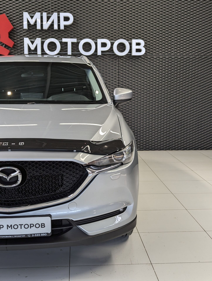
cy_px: 140
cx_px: 106
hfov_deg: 30.3
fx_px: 391
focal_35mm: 48
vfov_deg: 39.6
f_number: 1.85
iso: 42
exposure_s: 1/181
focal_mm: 6.81
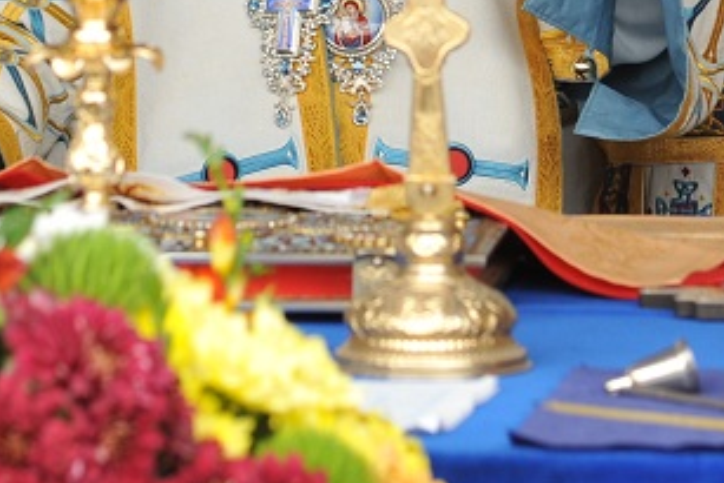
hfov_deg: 7.5
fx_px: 5493
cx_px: 335
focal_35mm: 273
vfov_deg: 5.0
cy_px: -396
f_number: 5.6
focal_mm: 70
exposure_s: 1/100
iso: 640
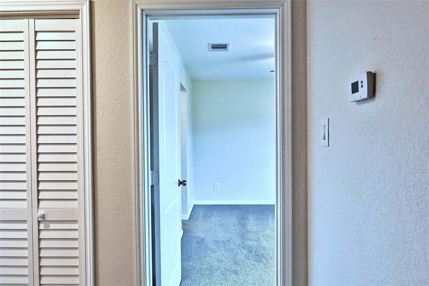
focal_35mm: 21
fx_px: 250
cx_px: 214
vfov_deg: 59.5
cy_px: 143
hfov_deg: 81.2
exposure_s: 1/13
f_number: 8
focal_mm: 14
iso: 400
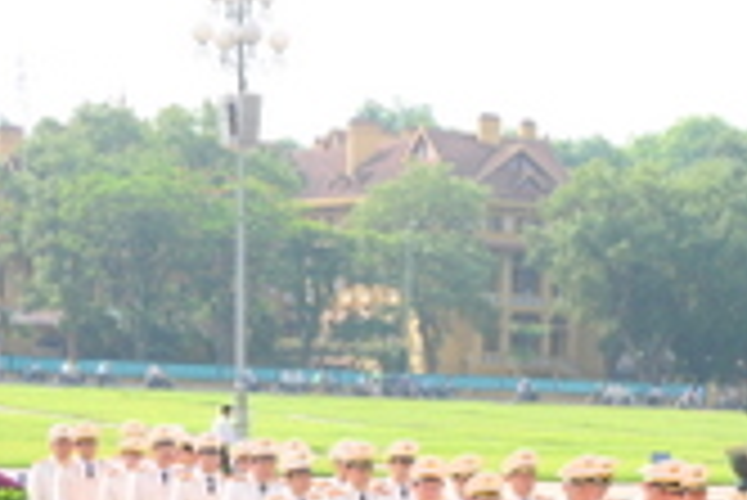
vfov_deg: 9.9
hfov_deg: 14.6
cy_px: 730
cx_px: 932
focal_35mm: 135
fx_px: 2804
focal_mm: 30
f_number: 13
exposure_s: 1/125
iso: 250
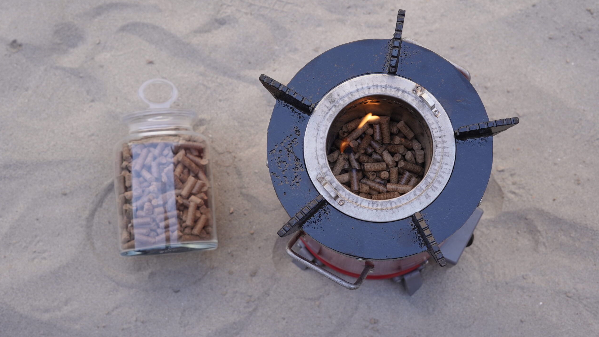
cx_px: 297
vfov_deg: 22.6
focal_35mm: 53
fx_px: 842
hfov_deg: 39.2
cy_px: 148
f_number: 6.3
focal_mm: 50
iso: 400
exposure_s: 1/200
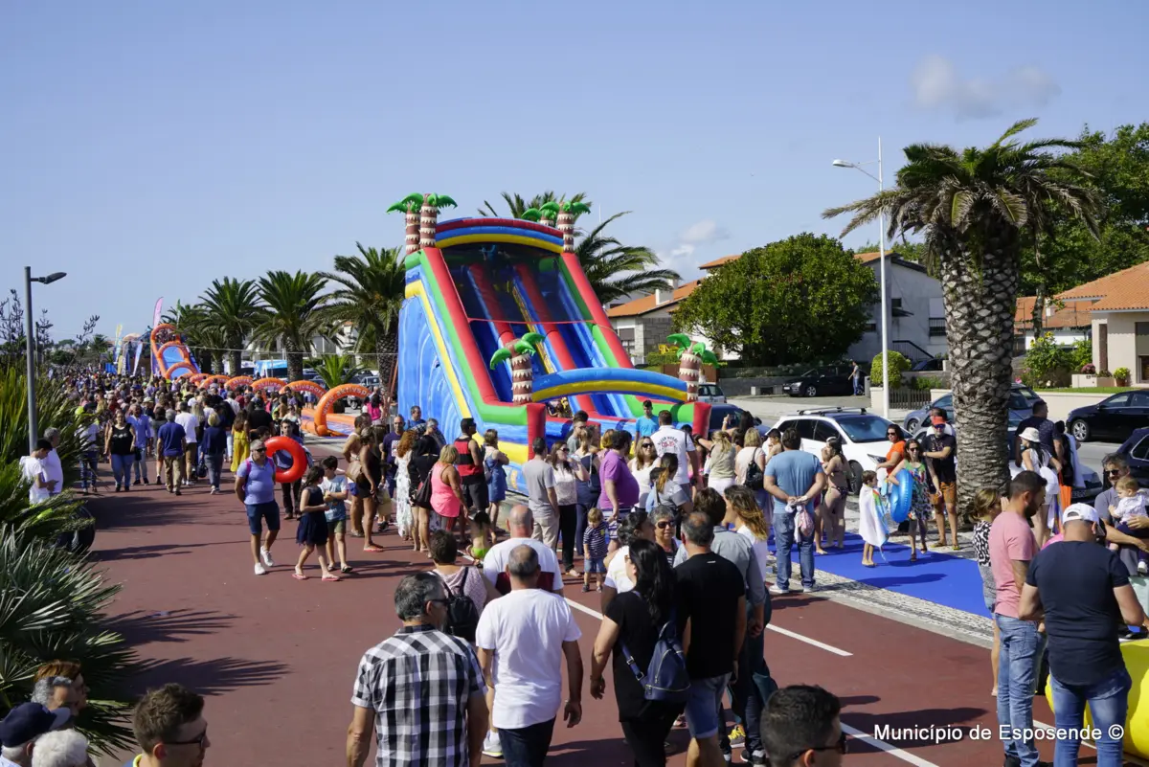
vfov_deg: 32.7
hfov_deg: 47.4
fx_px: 1309
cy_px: 384
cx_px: 574
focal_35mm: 41
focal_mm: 41
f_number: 9
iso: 100
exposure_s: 1/250
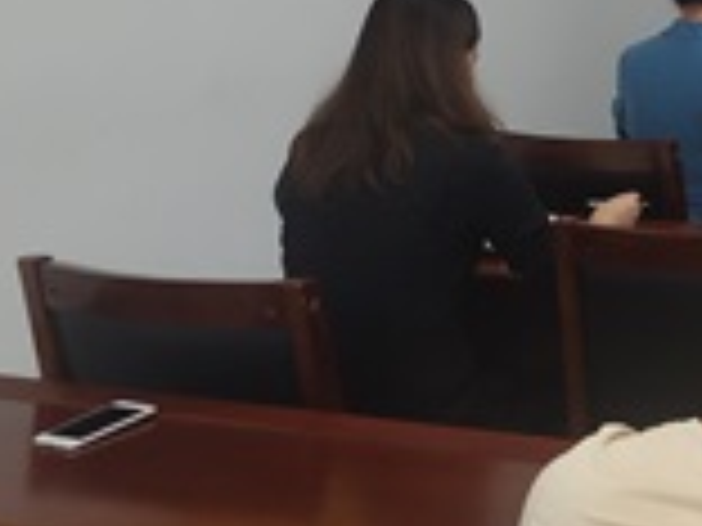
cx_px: 999
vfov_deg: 15.6
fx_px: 1886
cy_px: 20
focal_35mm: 93
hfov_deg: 19.0
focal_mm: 4.27
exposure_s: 1/100
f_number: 1.8
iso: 166
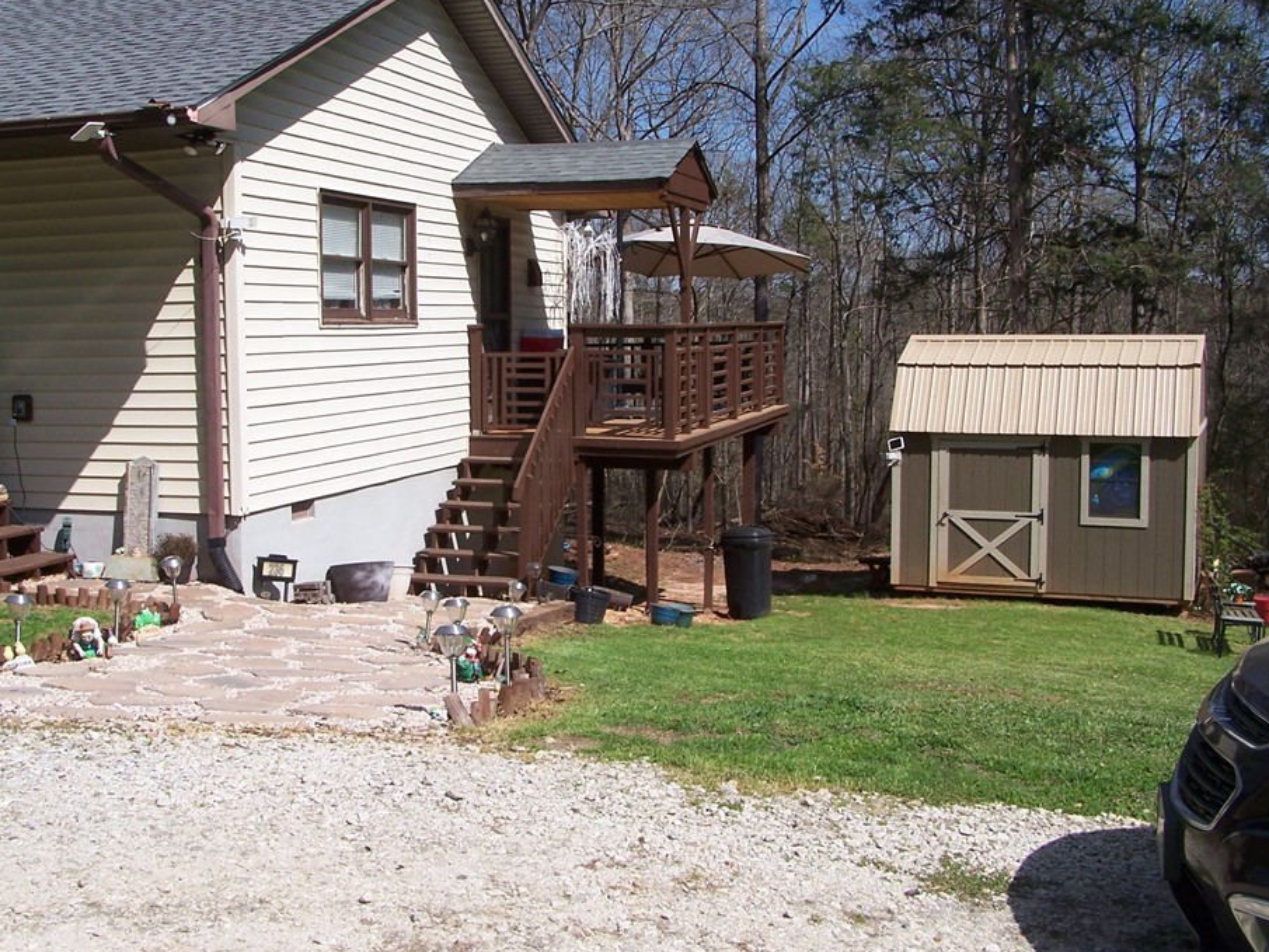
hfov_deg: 43.8
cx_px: 583
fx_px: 1577
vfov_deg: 33.6
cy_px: 432
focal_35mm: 43
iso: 80
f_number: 5.6
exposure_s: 1/500
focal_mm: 6.3
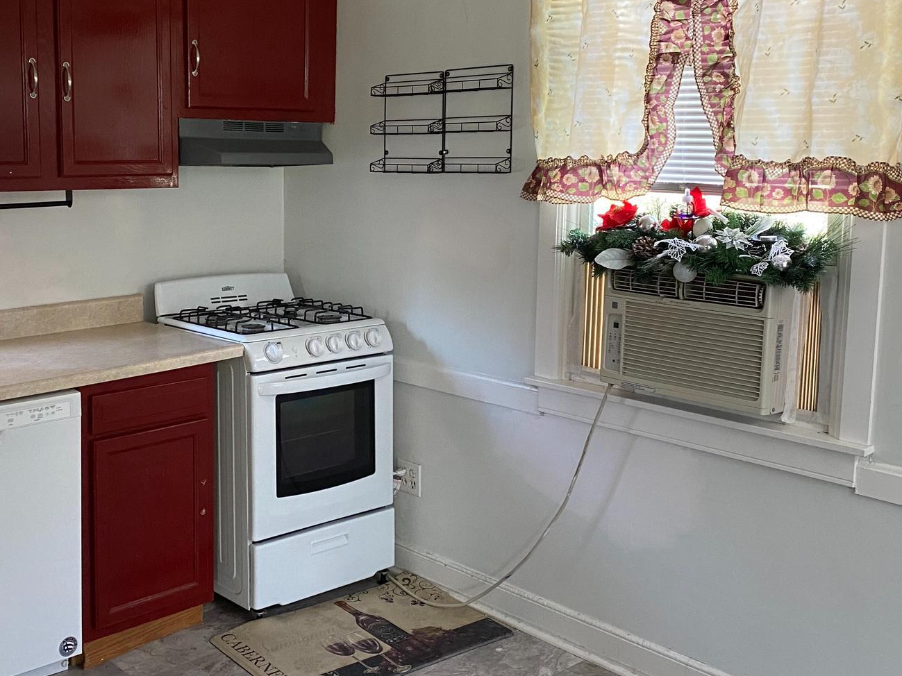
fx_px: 1068
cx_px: 321
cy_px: 262
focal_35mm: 41
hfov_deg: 45.3
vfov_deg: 35.0
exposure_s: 1/60
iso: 320
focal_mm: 4.25
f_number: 1.8
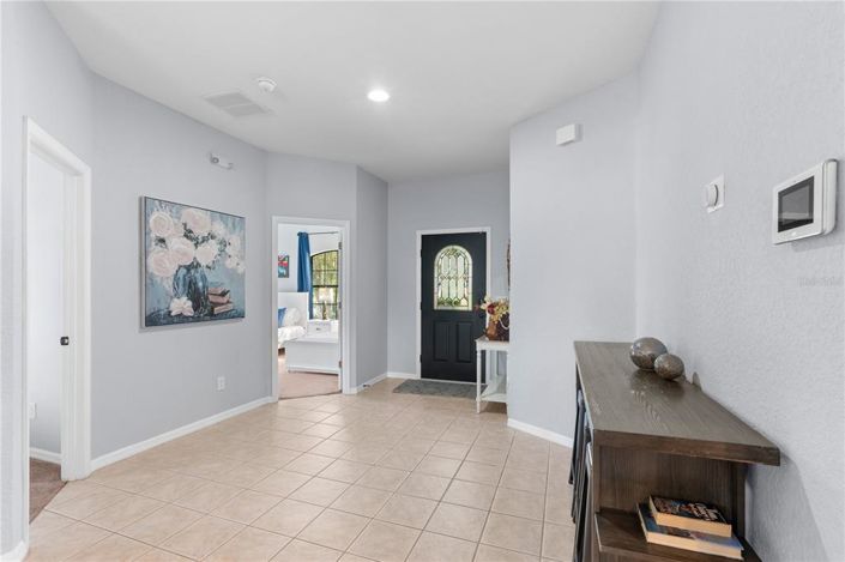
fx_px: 375
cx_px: 422
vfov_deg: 73.7
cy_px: 281
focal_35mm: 16
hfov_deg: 96.8
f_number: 9
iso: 100
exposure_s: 2.5
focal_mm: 16
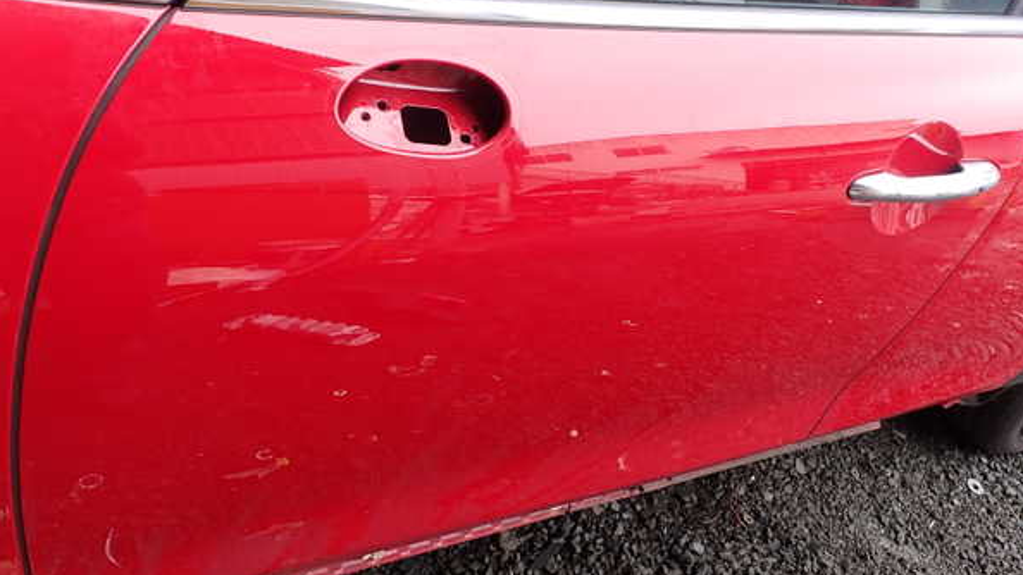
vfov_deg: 35.6
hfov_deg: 59.5
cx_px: 513
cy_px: 253
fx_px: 895
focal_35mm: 33
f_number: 3.2
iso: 100
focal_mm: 5.4
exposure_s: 1/100
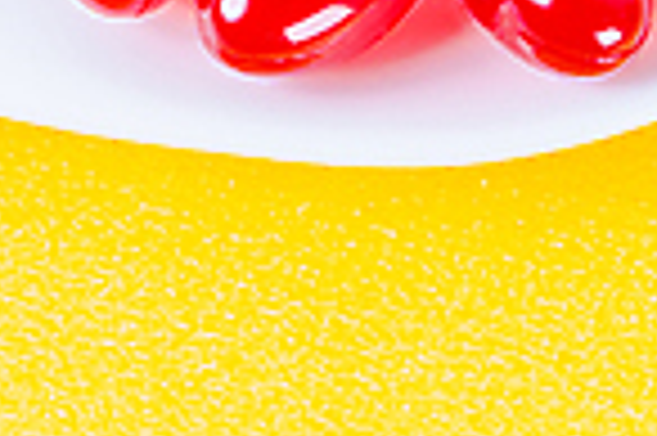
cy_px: -360
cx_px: -81
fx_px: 6781
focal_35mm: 372
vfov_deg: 3.7
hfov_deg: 5.5
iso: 125
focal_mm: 60
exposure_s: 1/80
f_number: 10
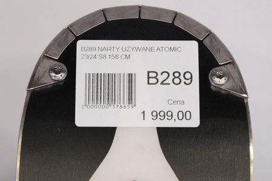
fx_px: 1189
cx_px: 136
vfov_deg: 8.7
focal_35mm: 158
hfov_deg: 13.1
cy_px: 90
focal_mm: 105
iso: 3200
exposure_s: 1/180
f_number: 16
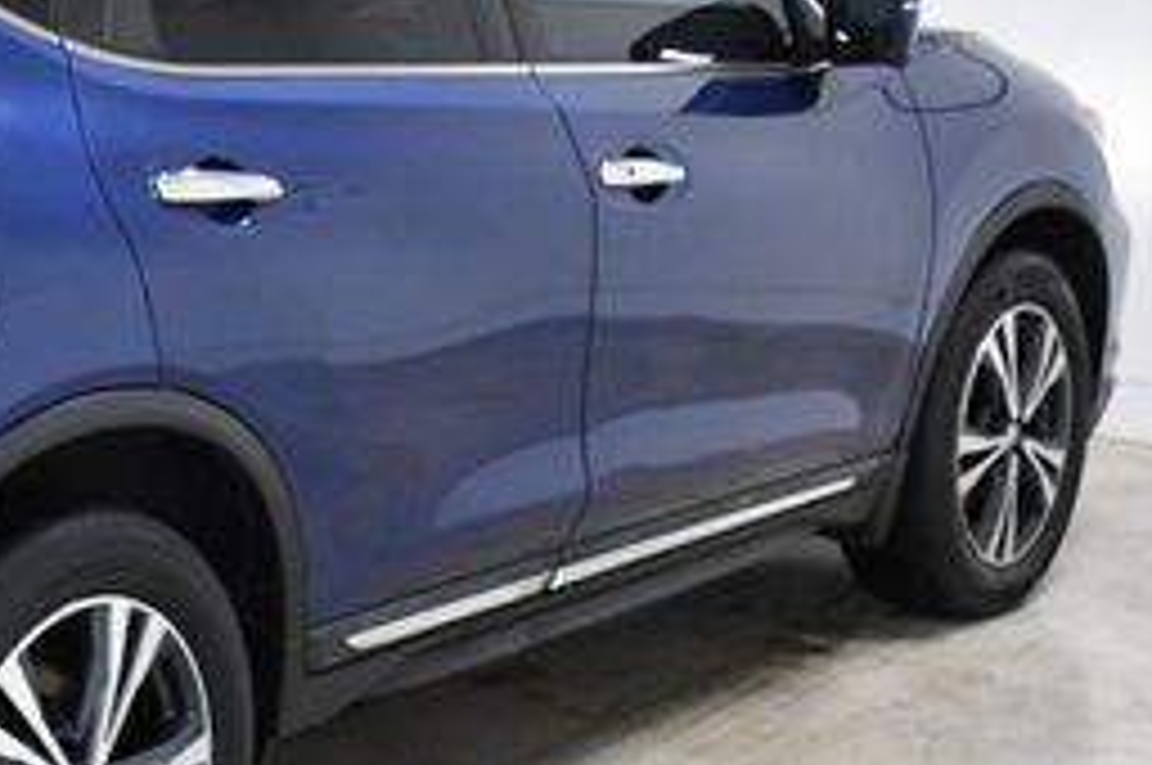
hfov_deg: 21.5
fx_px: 2876
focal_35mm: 90
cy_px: 333
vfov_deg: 15.1
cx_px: -99
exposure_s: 1/250
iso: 2500
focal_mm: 24
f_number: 8
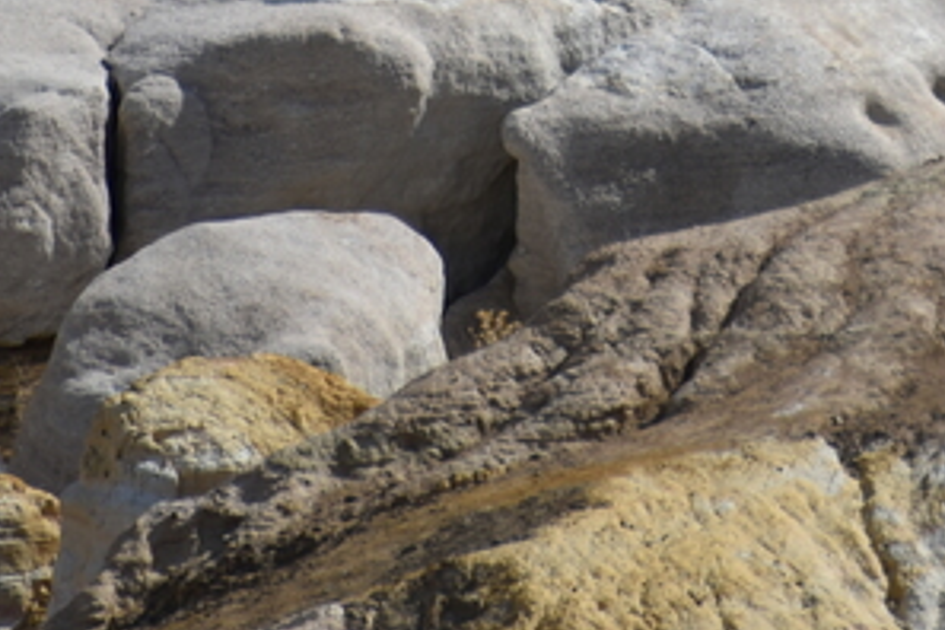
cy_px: -665
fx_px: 33912
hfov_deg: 1.6
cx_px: 754
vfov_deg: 1.1
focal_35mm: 1292
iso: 100
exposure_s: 1/640
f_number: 5.6
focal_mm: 300
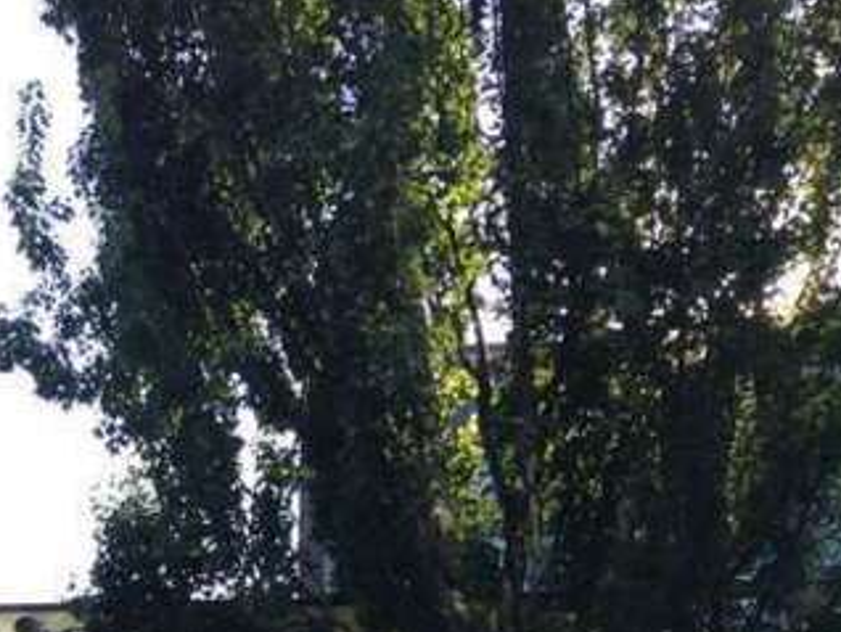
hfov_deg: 23.2
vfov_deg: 16.9
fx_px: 2018
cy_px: 785
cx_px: 185
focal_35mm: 83
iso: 50
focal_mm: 4.13
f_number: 2.4
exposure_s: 1/441
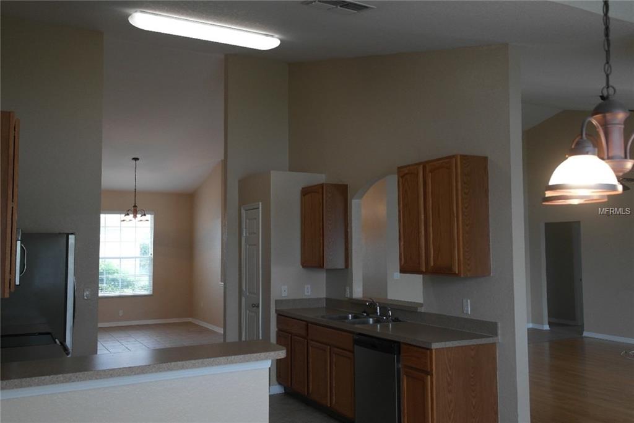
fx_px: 528
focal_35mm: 30
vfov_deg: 43.6
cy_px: 212
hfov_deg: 61.9
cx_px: 317
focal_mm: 20
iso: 400
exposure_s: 1/80
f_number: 3.5
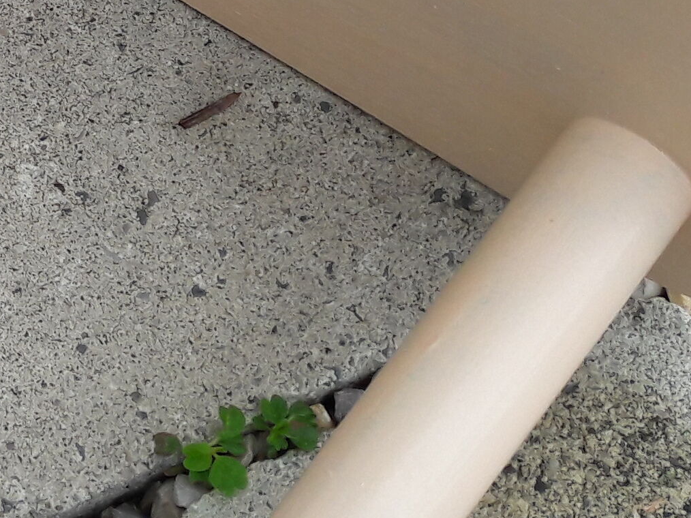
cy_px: -98
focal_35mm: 114
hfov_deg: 15.6
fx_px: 2275
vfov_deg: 12.7
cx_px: -420
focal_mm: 3.7
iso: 40
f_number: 1.9
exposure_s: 1/502
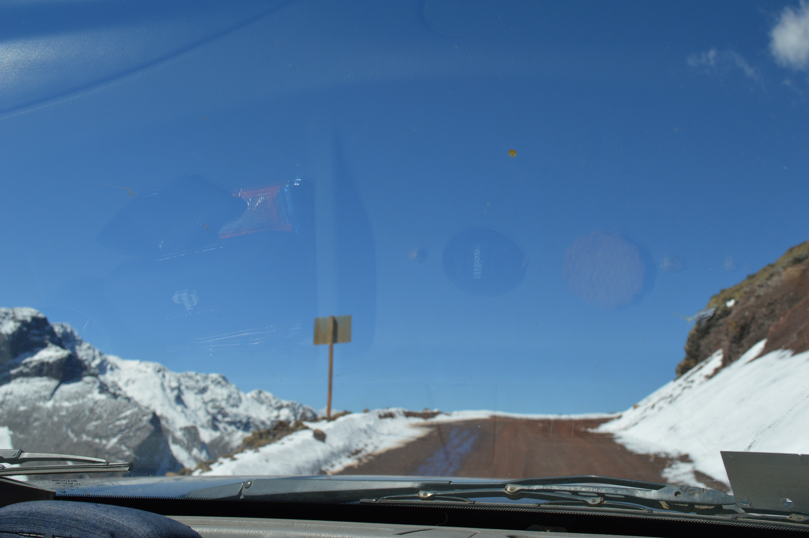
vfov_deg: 31.8
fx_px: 943
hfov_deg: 46.4
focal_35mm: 42
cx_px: 404
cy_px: 269
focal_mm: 28
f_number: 9
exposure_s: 1/320
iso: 100
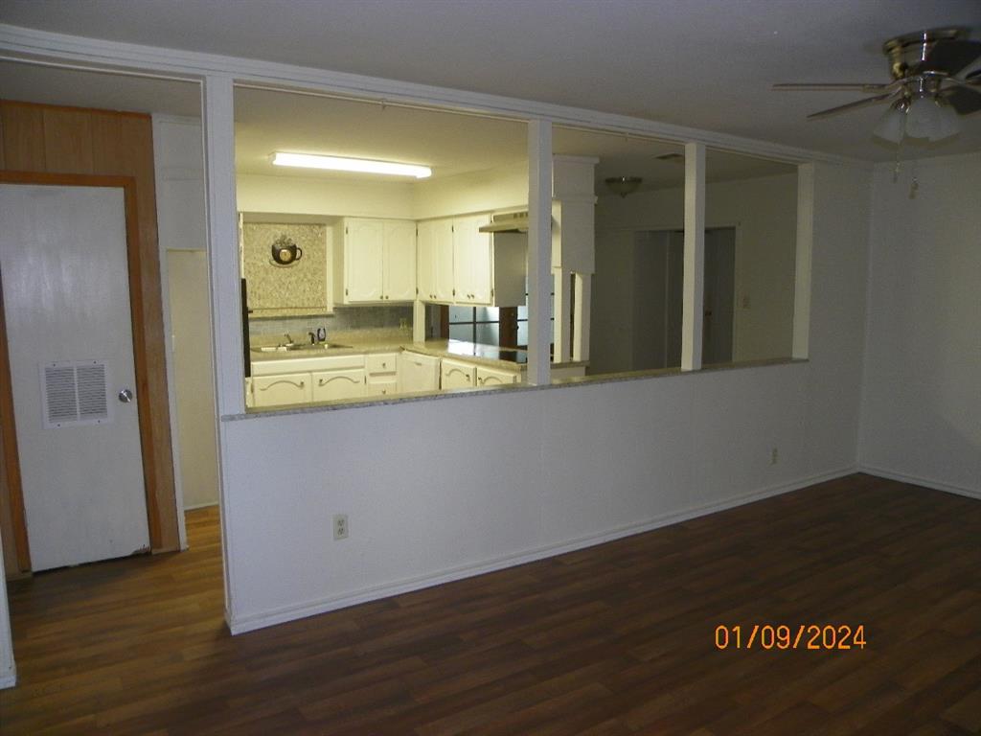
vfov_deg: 53.1
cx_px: 490
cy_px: 368
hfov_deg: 67.3
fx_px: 737
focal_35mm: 26
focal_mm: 4.6
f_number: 2.8
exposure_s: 1/30
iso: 125
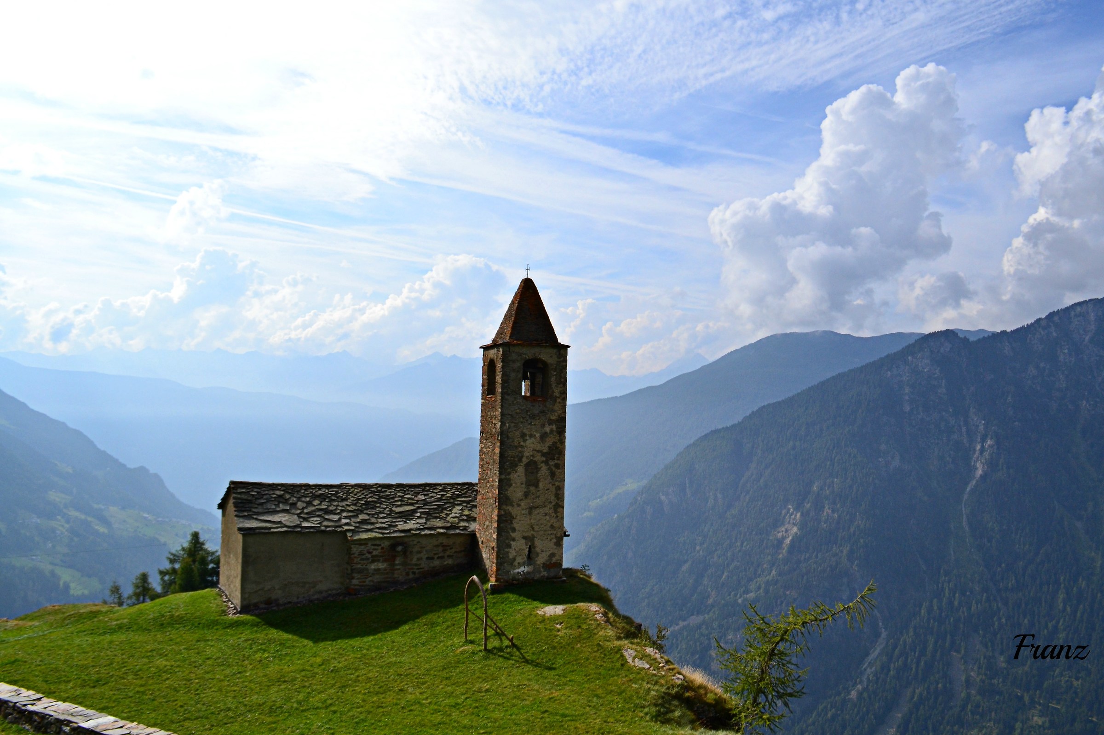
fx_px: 828
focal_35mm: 27
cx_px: 552
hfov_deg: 67.4
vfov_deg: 47.9
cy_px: 368
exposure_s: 1/640
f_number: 11
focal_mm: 18
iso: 400
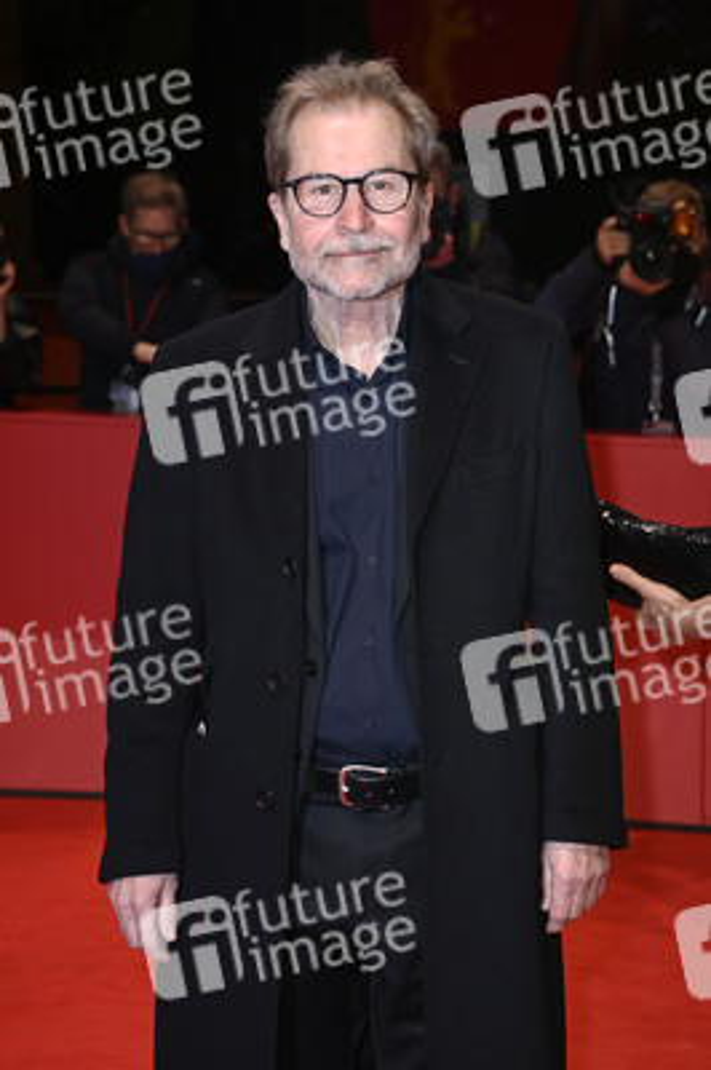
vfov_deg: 29.7
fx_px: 2018
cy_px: 535
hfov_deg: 20.0
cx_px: 356
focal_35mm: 68
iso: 640
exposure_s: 1/160
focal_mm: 68
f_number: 5.6
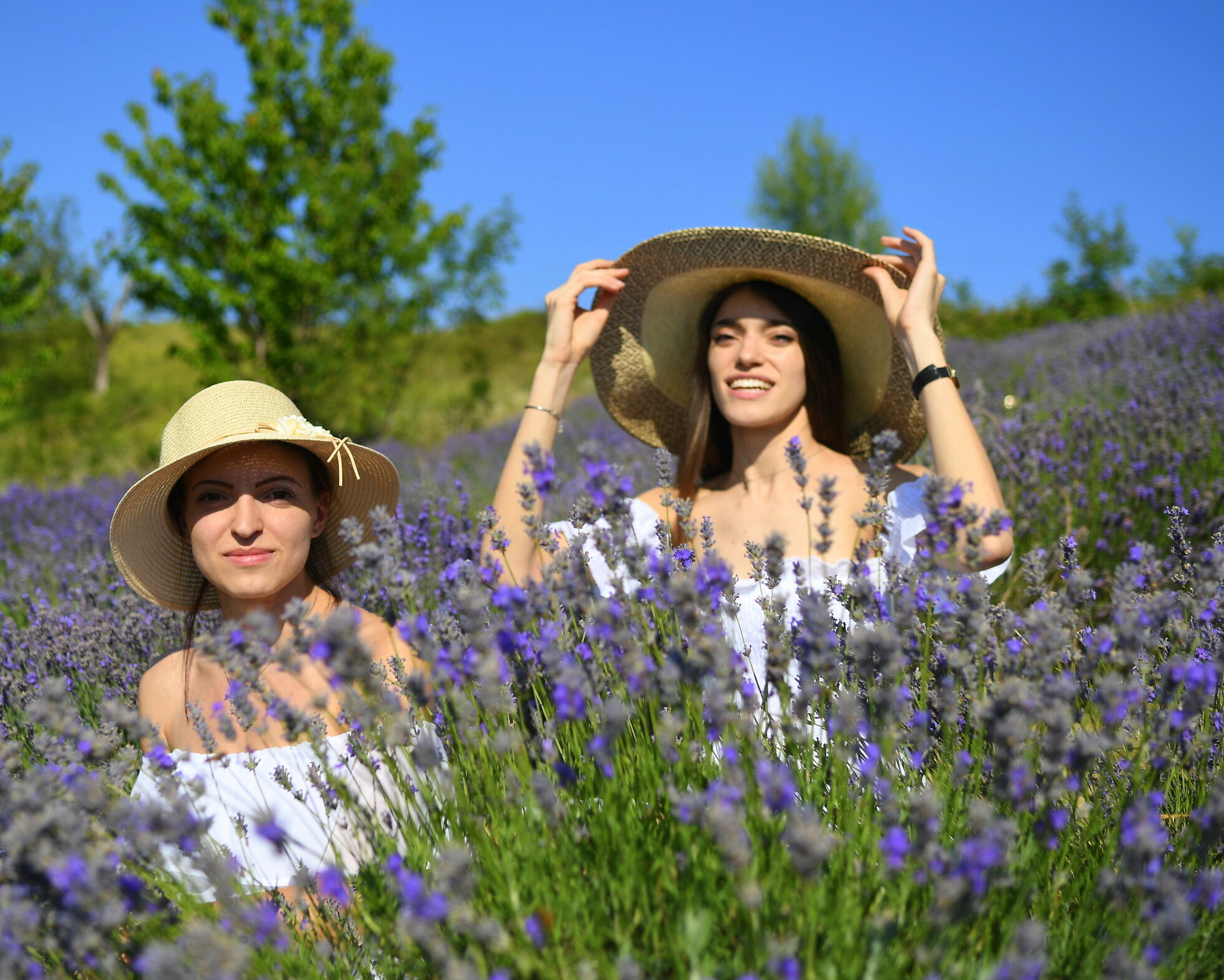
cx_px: 514
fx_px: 1993
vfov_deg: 27.6
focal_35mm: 55
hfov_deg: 34.1
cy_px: 495
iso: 160
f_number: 2.8
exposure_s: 1/5000
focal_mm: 32
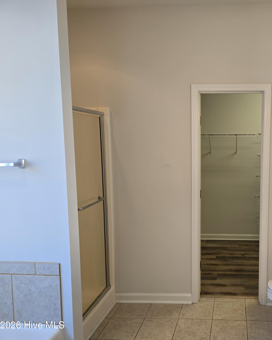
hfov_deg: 45.9
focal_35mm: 30
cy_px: 170
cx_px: 219
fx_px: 302
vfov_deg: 58.8
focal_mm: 5.4
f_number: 1.8
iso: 100
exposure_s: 1/120
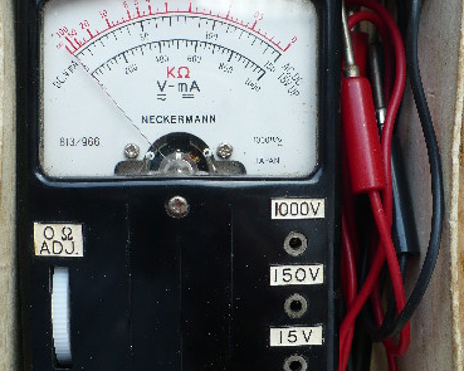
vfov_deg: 30.8
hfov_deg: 38.1
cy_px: 181
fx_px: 673
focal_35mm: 49
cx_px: 231
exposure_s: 1/60
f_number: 2.8
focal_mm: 6.1
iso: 100
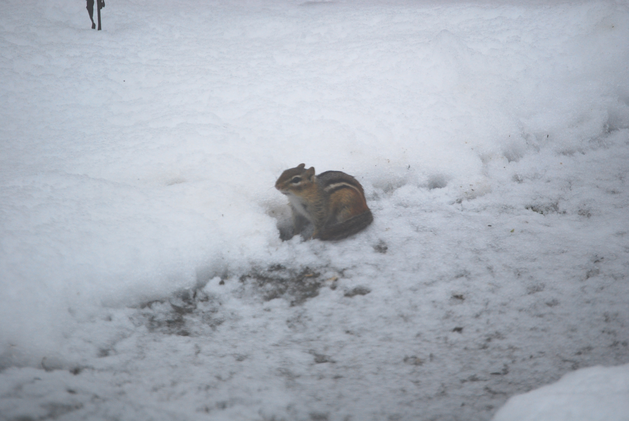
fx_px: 5248
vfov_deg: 4.6
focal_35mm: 300
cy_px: 210
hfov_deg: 6.9
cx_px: 314
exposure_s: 1/250
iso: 400
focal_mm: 200
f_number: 5.6
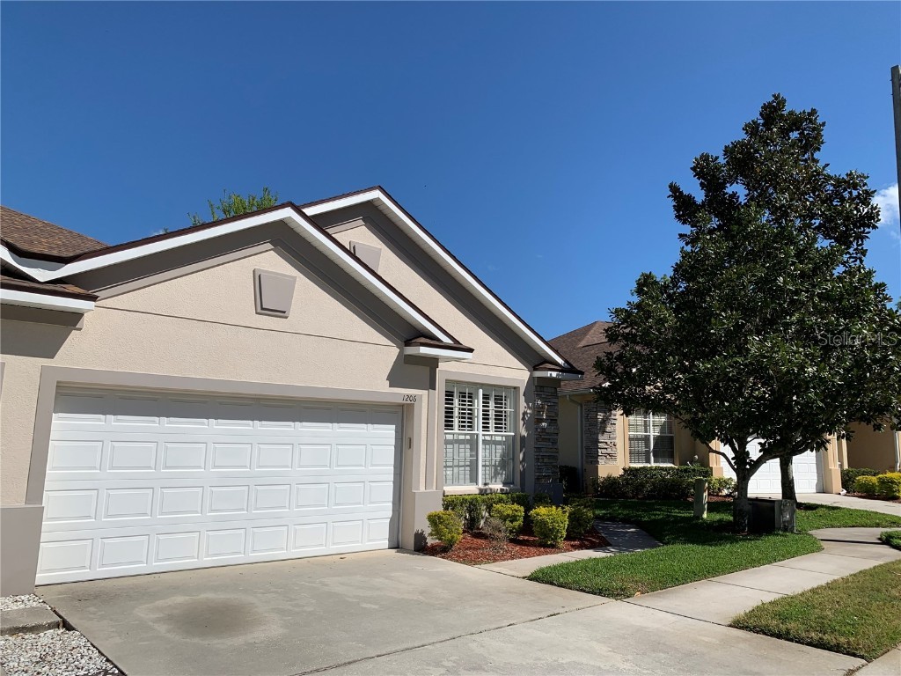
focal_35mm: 26
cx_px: 450
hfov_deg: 67.3
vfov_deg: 53.1
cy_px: 338
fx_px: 677
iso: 25
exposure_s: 1/4464
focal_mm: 4.25
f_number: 1.8
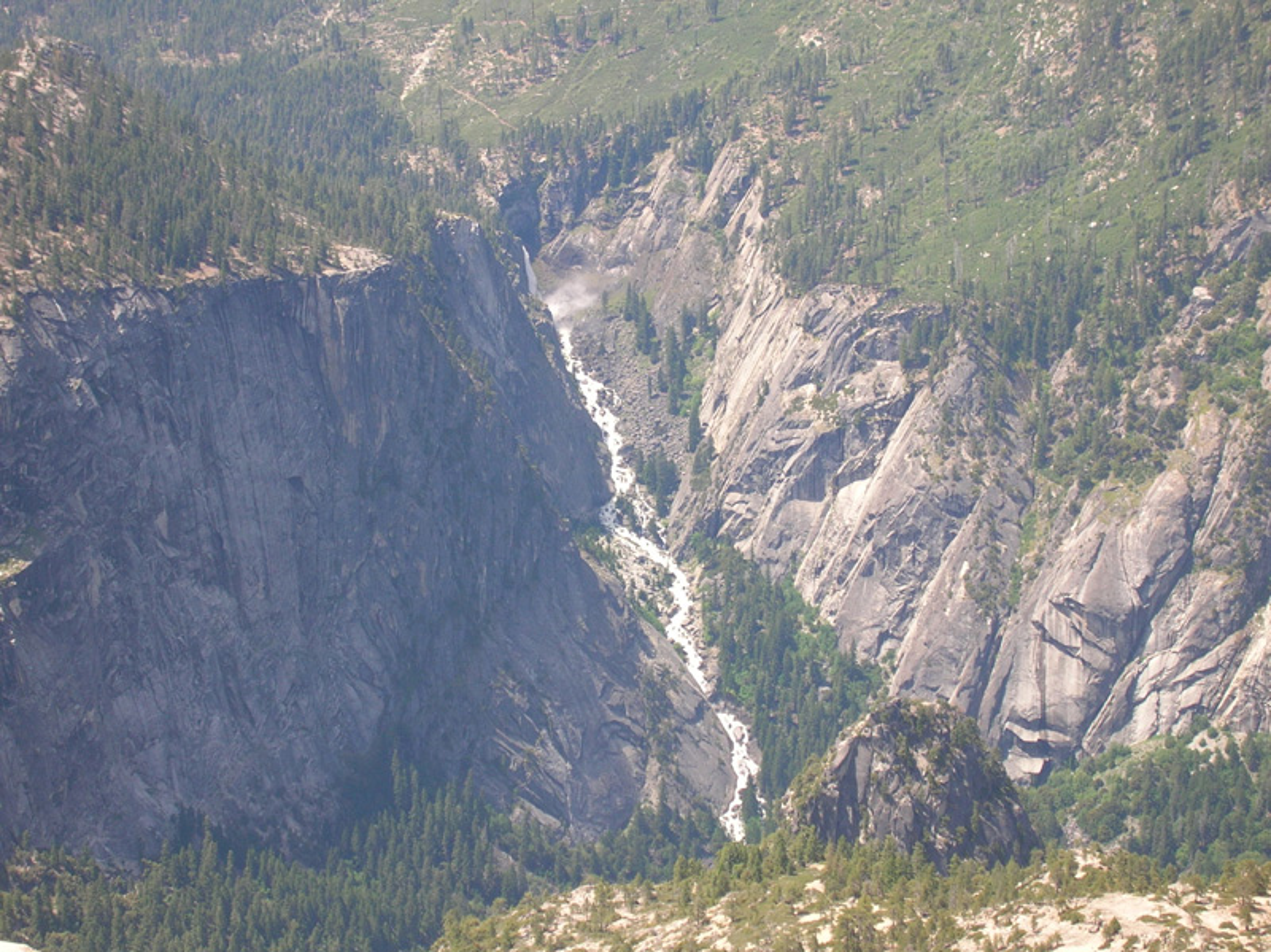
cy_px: 476
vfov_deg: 16.2
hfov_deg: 21.6
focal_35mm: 91
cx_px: 636
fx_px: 3339
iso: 50
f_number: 4.5
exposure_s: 1/214
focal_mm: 15.2
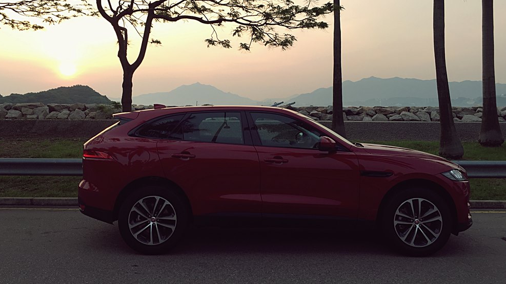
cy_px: 102
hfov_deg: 61.0
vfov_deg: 36.4
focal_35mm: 32
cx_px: 252
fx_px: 429
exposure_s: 1/151
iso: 25
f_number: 2.2
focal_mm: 4.15
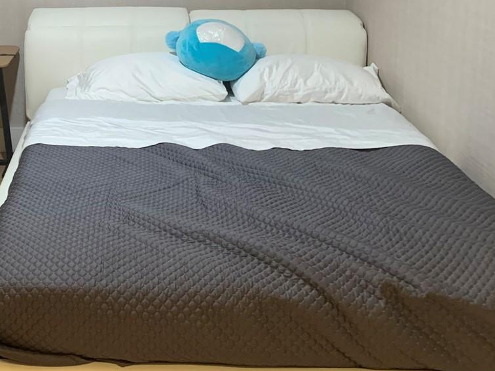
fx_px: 786
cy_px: 26
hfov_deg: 33.7
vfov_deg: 25.6
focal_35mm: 55
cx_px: 84
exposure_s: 1/60
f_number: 1.8
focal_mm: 4.25
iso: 320
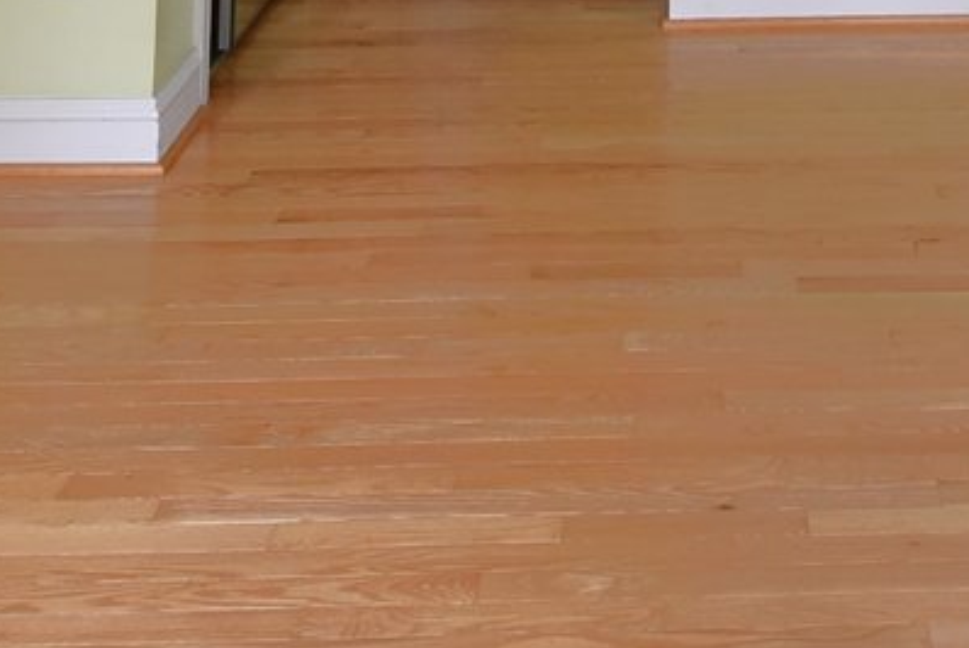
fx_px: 1724
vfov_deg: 16.3
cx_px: 884
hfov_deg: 30.0
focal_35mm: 64
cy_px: -657
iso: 800
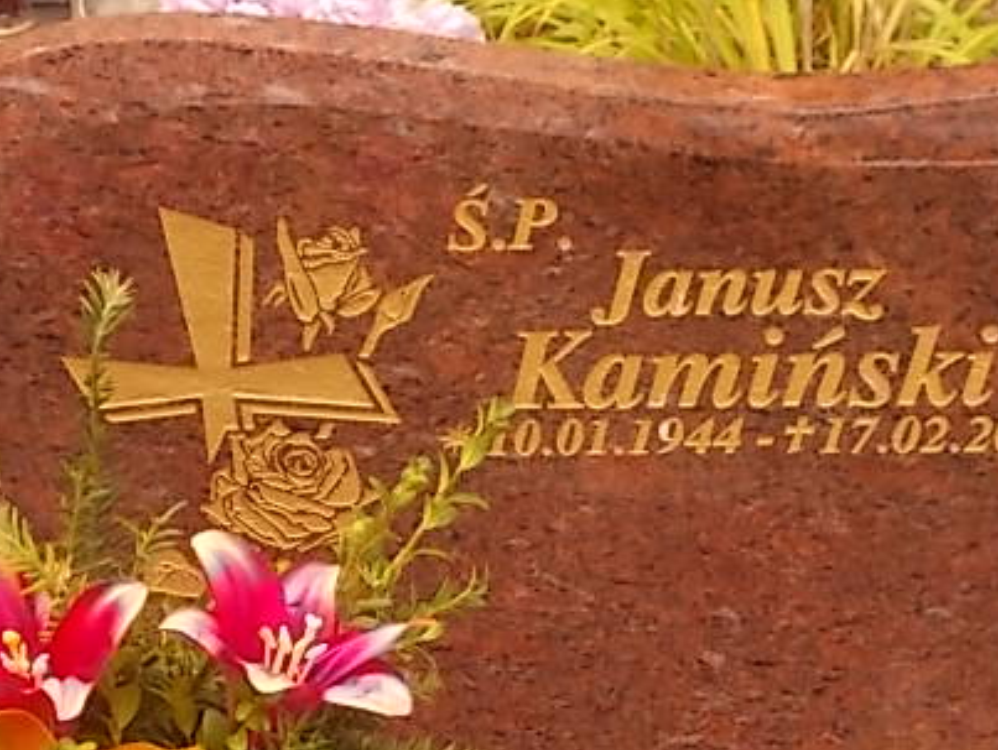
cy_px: 532
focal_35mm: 92
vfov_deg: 16.0
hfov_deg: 21.3
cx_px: 555
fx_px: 2655
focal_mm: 10.3
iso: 80
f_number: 4.9
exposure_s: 1/80
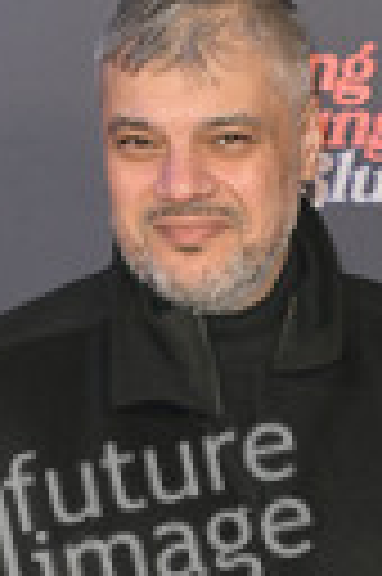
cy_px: 756
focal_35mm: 234
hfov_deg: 5.9
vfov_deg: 8.7
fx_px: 3734
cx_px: 211
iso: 1600
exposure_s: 1/250
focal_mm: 75
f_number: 6.3
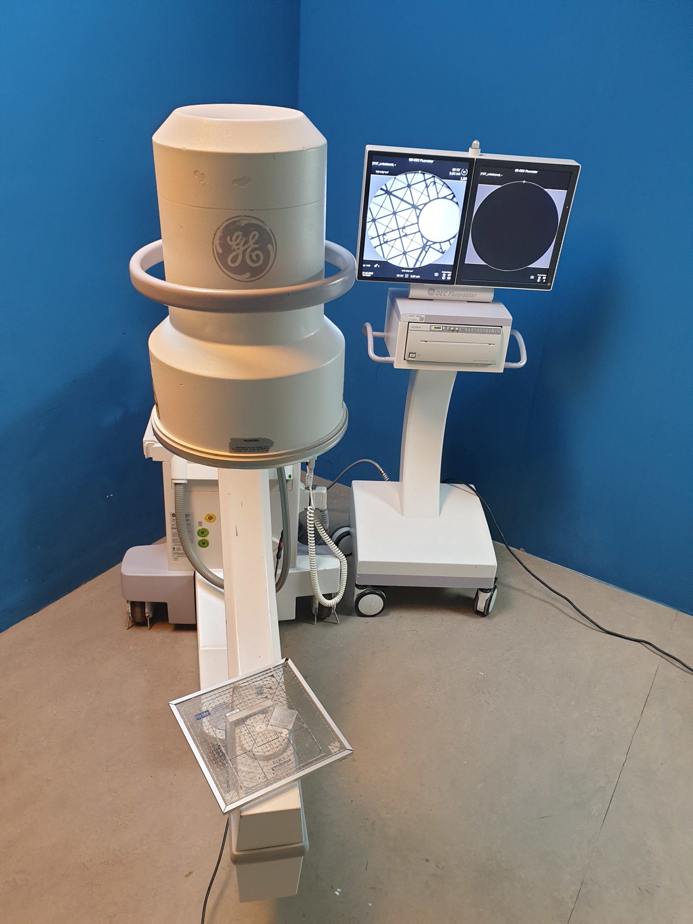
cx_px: 346
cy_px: 462
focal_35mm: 26
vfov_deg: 67.3
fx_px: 694
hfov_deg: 53.1
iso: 200
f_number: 2.4
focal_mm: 4.3
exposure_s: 1/50
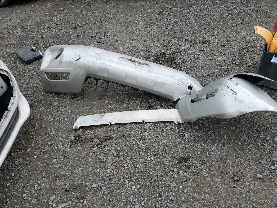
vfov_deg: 53.1
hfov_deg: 67.3
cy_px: 104
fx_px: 208
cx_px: 138
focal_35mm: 26
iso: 50
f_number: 1.5
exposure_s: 1/667
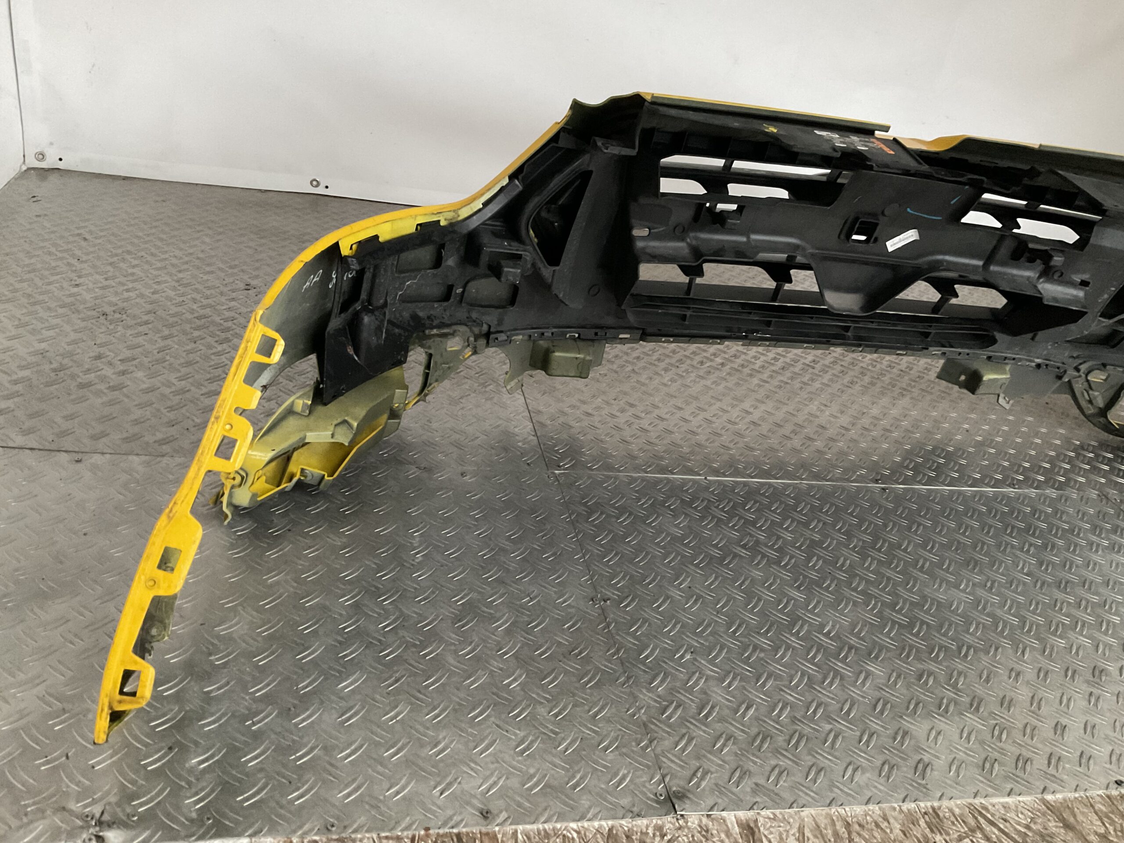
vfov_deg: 48.2
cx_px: 562
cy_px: 422
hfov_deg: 61.7
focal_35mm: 29
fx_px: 942
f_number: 1.8
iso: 400
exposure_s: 1/25
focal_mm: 3
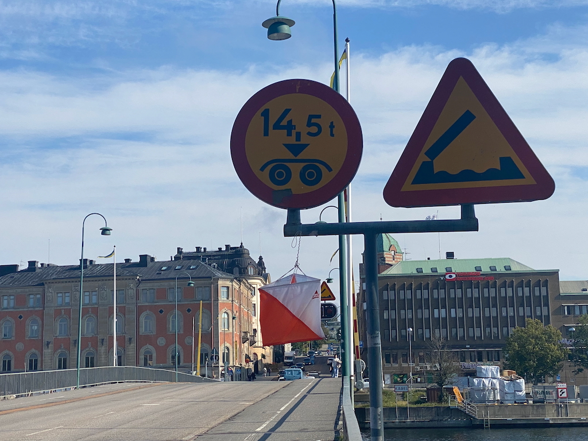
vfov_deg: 22.6
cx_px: 283
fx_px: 1104
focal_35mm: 65
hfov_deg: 29.8
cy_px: 211
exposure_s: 1/2519
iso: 20
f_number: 2
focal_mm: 6
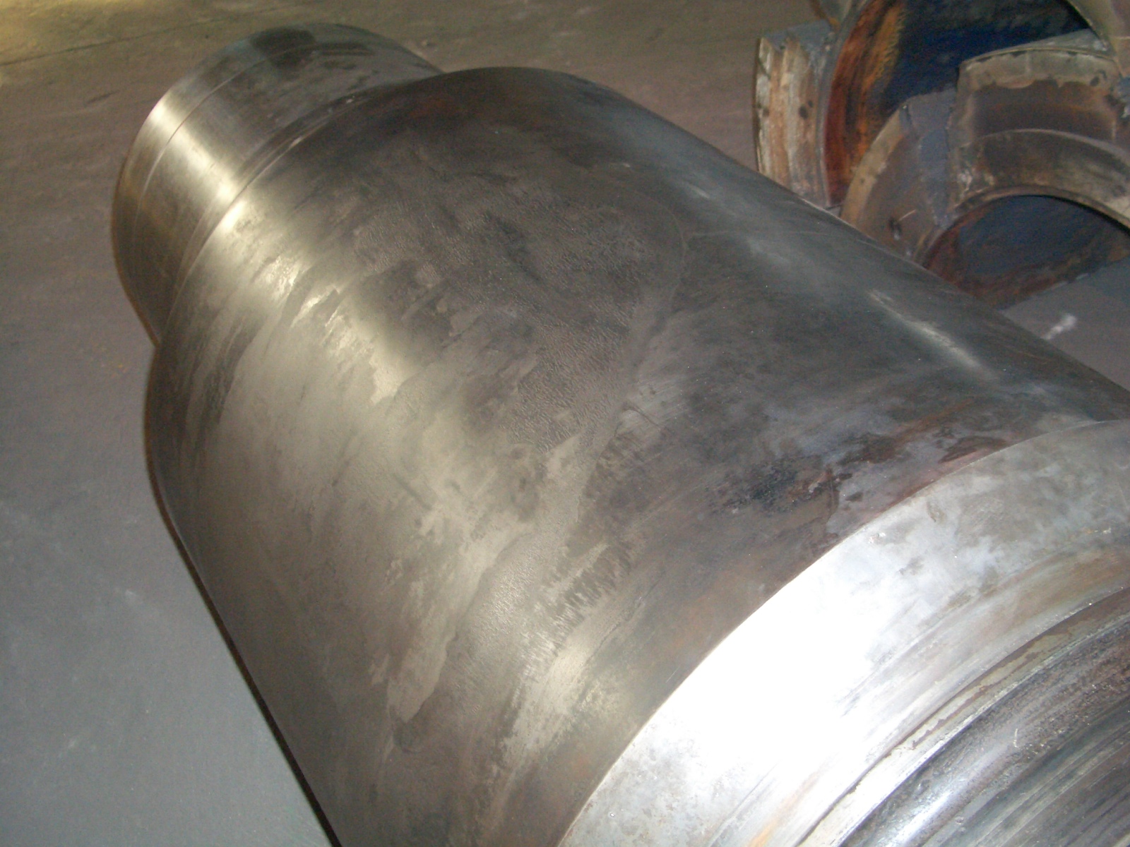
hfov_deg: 45.8
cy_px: 424
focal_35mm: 41
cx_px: 565
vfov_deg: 35.1
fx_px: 1338
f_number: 2.8
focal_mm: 6.8
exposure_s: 1/60
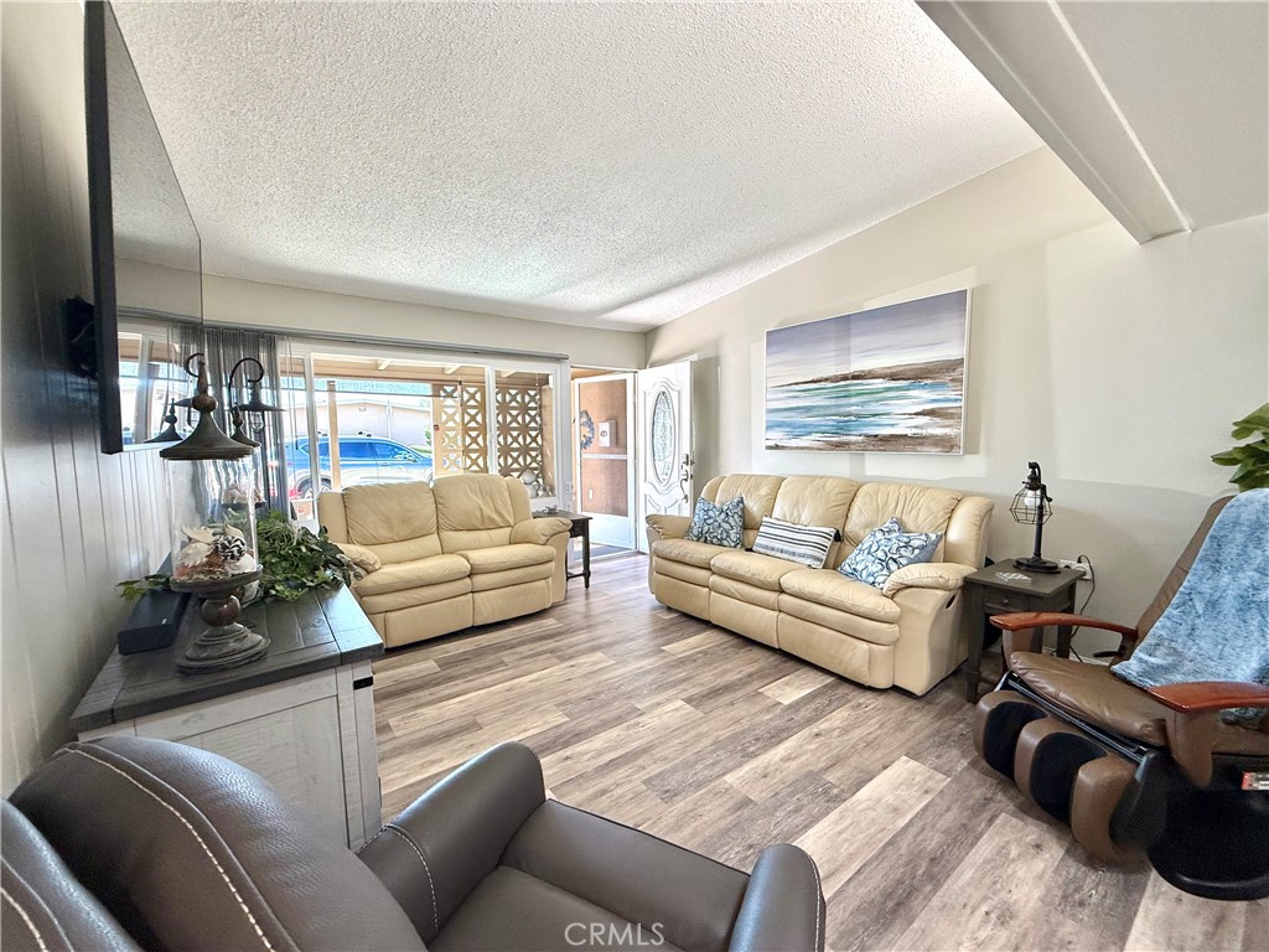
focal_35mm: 14
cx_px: 634
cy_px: 476
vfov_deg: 85.7
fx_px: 513
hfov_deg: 102.1
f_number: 2.2
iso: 80
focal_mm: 2.22
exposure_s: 1/120
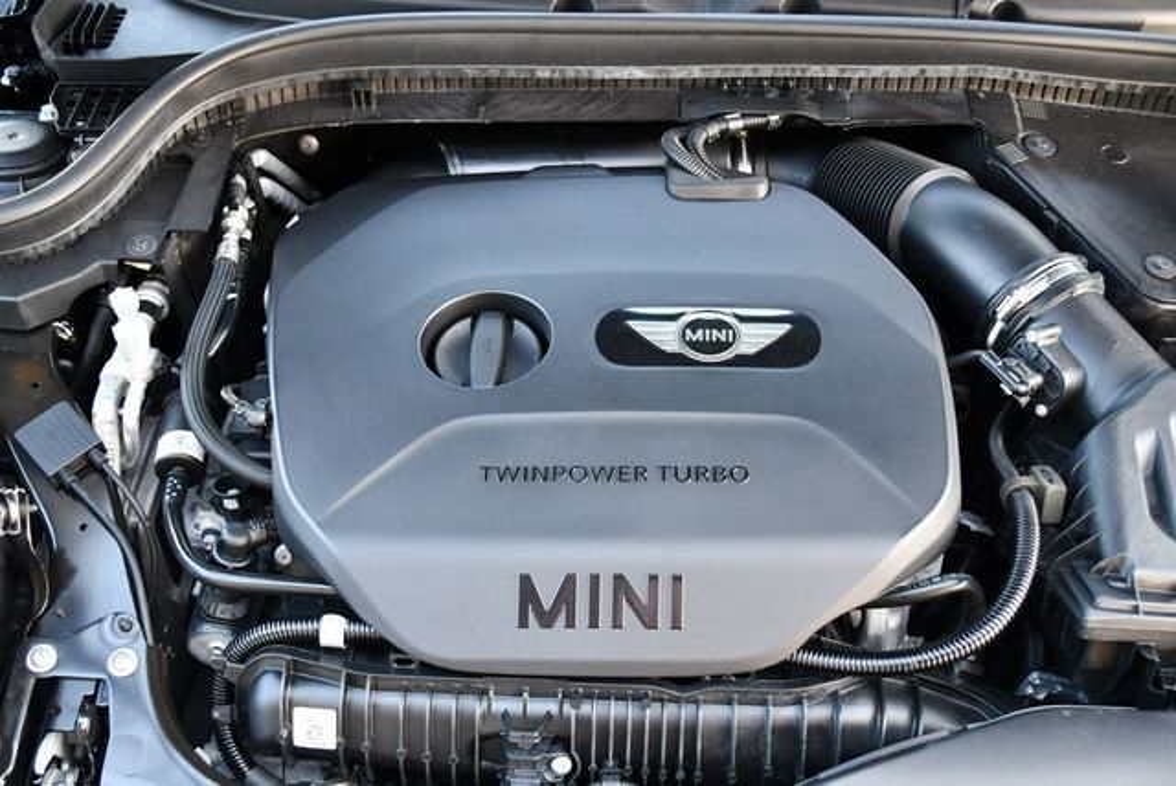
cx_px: 588
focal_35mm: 44
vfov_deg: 30.6
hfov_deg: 44.5
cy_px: 393
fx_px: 1439
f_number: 3.8
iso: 800
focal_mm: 22
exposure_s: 1/125
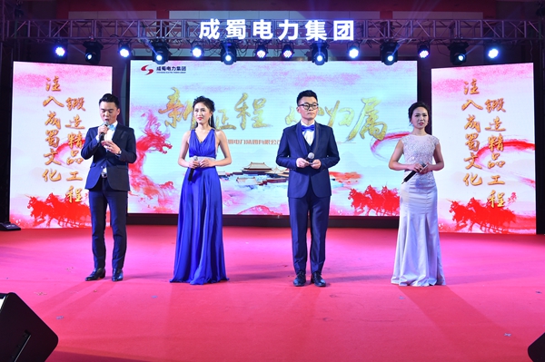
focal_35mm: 31
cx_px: 272
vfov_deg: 42.3
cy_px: 181
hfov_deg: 60.3
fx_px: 469
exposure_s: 1/100
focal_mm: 31
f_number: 10
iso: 1600
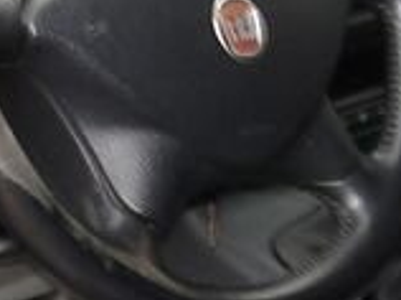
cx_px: 155
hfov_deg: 11.3
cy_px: 155
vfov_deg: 8.5
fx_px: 2024
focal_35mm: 175
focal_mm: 4.9
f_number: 3
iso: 200
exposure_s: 1/23
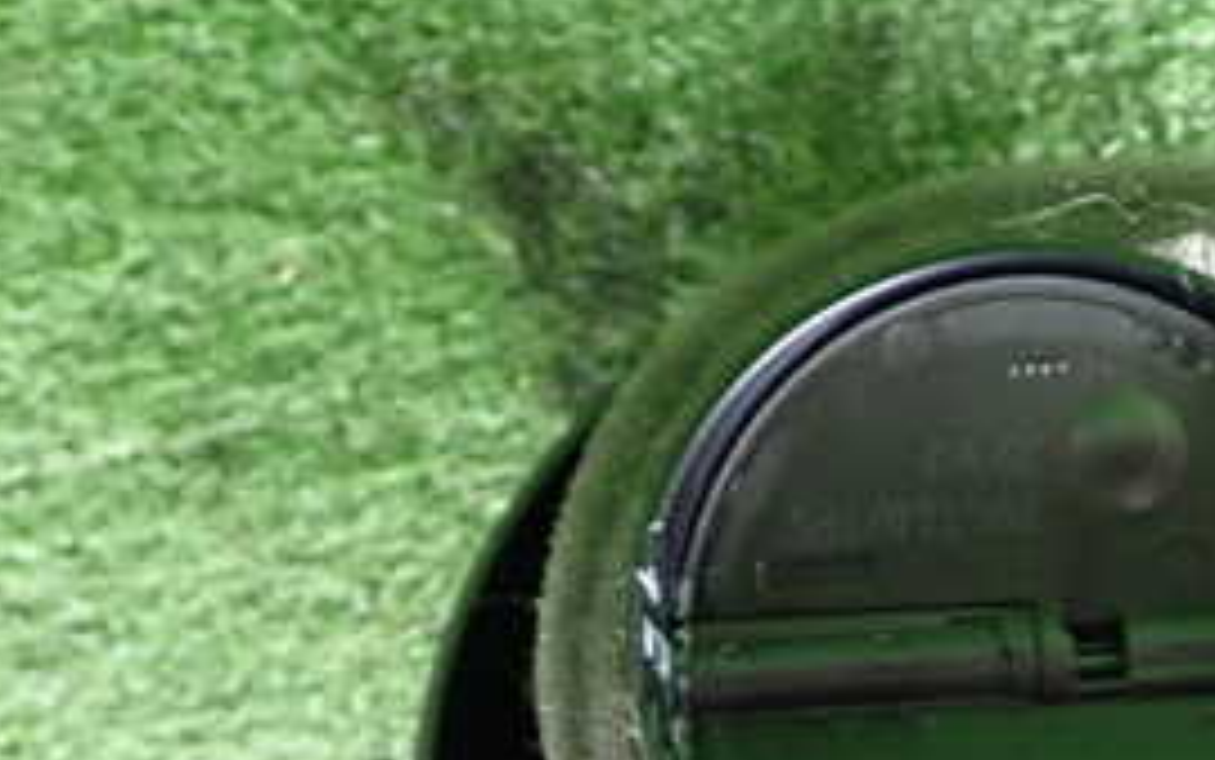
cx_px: 1026
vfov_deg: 19.1
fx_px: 2186
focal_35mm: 66
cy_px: 782
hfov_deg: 30.1
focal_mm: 5.05
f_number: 2.2
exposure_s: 1/30
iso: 640
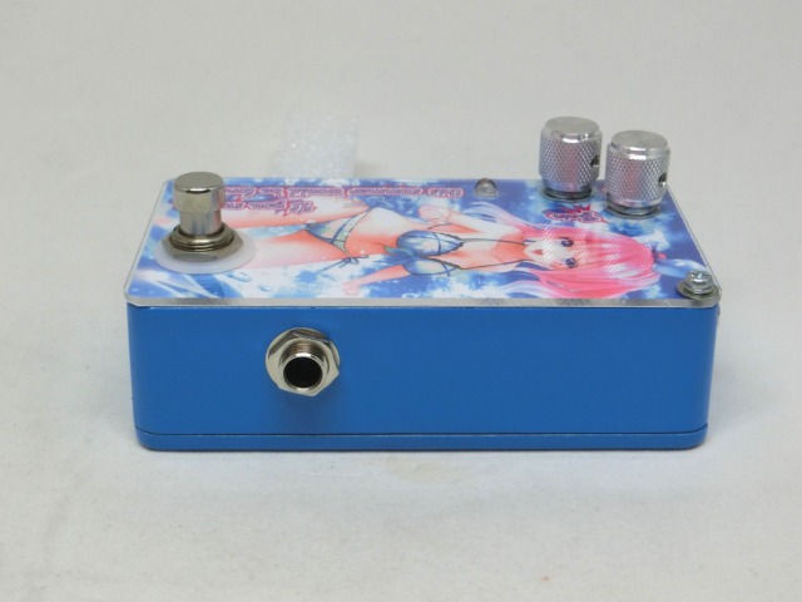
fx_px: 1390
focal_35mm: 60
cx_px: 401
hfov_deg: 32.2
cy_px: 301
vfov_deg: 24.4
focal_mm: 10.7
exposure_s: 1/125
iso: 160
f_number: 5
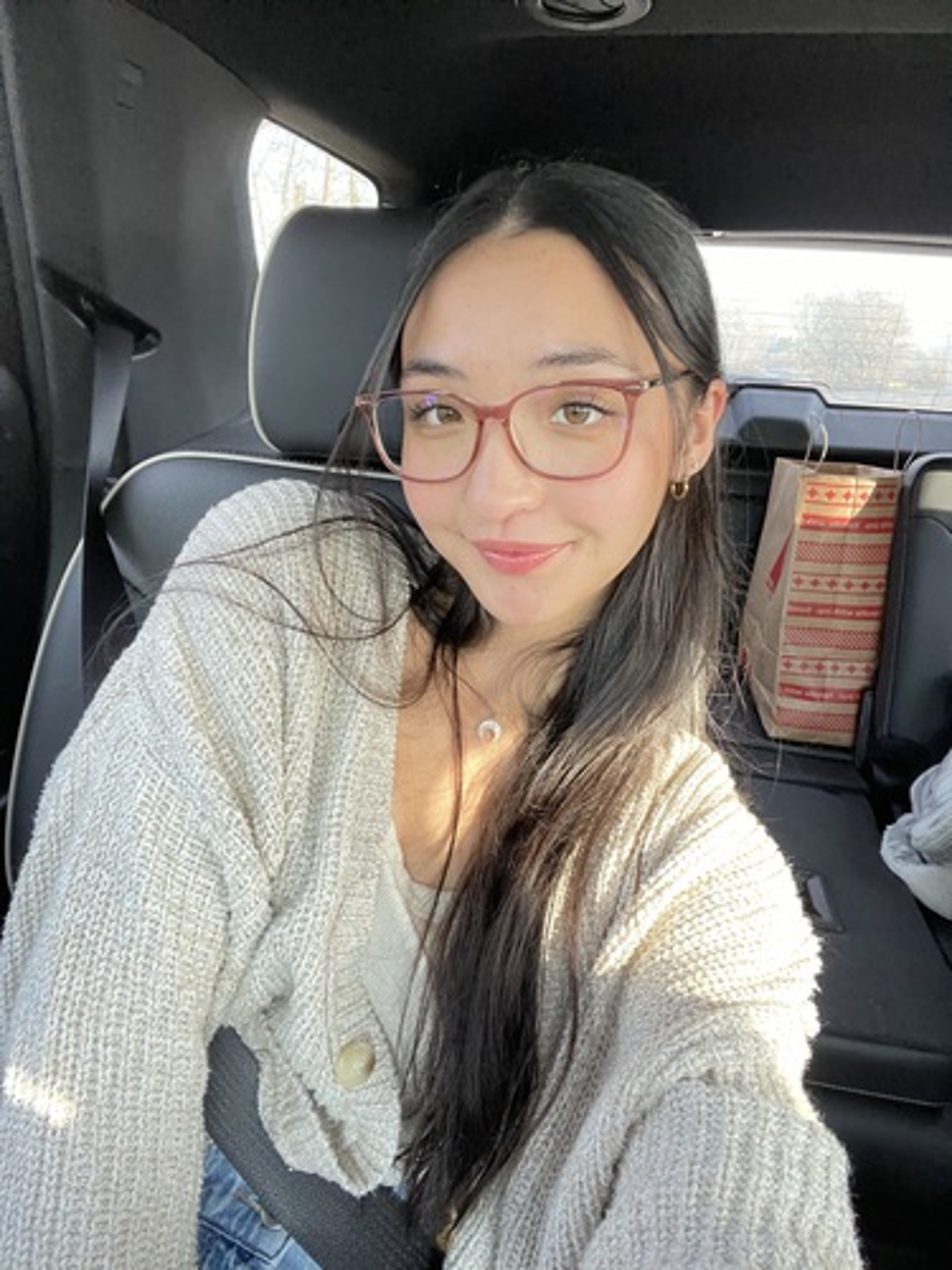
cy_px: 635
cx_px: 476
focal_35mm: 23
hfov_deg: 58.9
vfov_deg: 73.9
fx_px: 843
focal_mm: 2.71
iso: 200
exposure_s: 1/60
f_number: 2.2
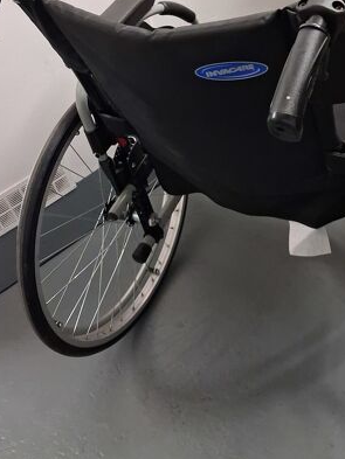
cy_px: 127
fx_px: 584
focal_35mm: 44
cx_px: 211
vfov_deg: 41.9
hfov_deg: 32.8
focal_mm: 4
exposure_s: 1/33
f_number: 1.8
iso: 640
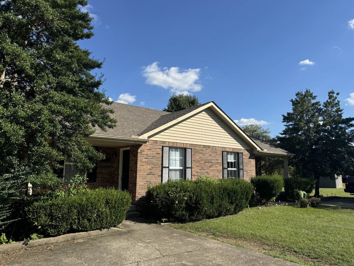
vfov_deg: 56.8
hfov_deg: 71.6
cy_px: 133
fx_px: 245
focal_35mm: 24
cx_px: 177
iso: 80
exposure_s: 1/4310
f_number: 1.78
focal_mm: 6.76
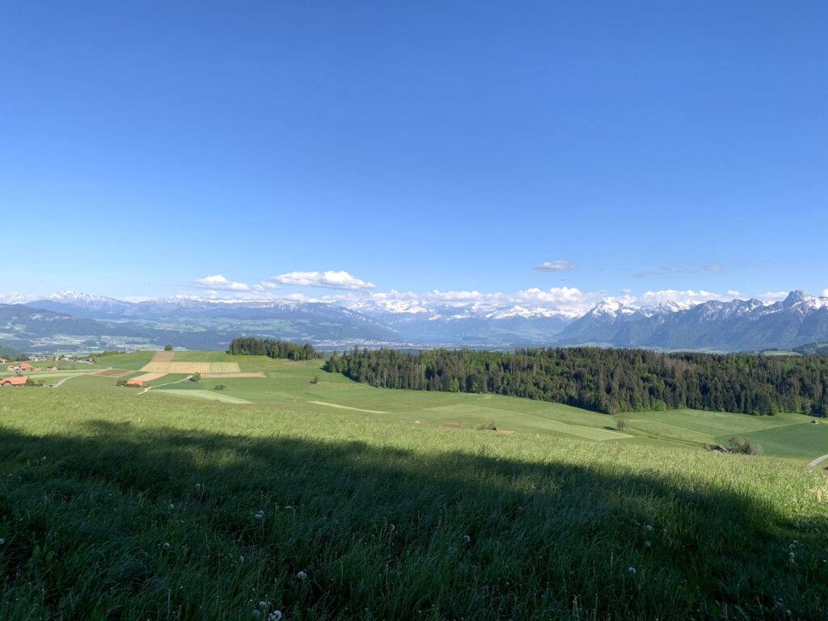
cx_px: 414
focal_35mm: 26
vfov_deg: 53.1
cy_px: 310
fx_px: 622
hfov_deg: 67.3
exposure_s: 1/2257
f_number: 1.8
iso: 25
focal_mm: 4.25
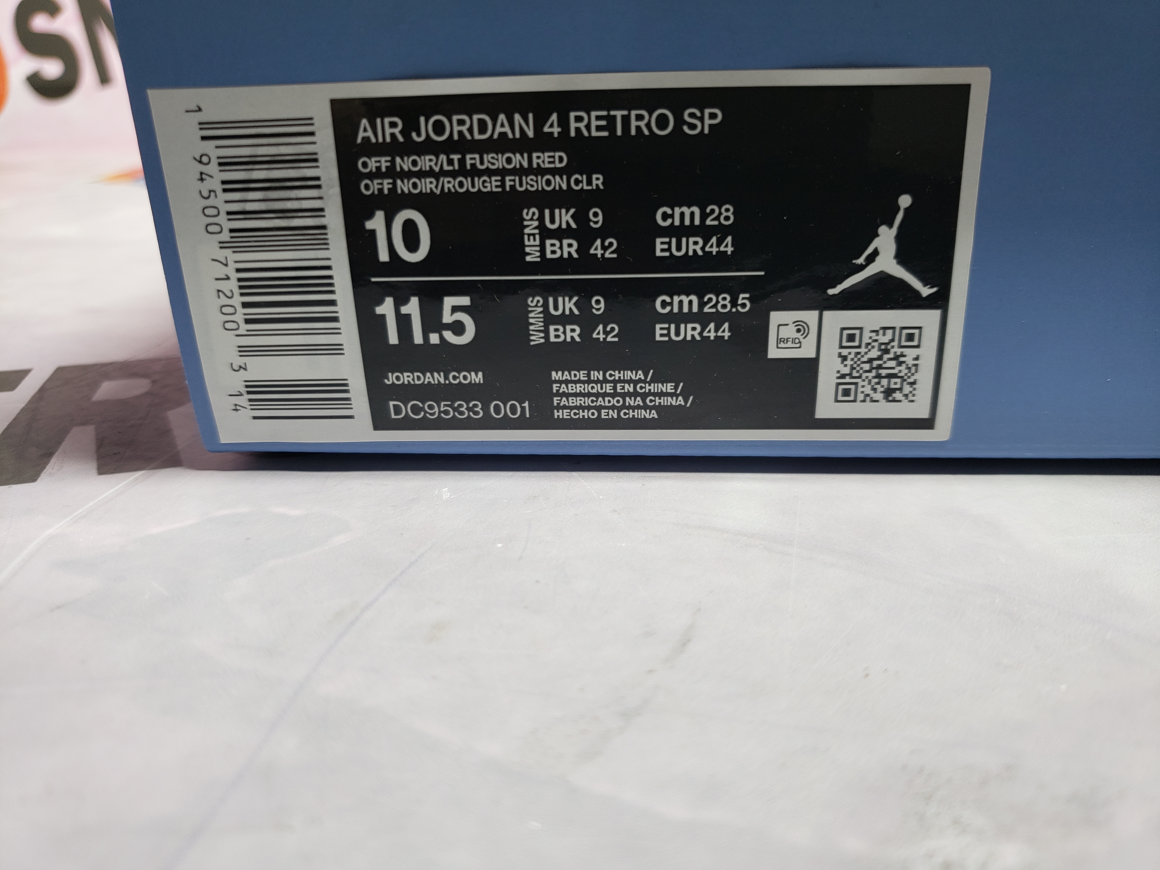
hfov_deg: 67.3
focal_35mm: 26
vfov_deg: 53.1
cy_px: 435
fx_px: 871
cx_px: 580
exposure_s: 1/197
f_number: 1.5
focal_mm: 4.3
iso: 50
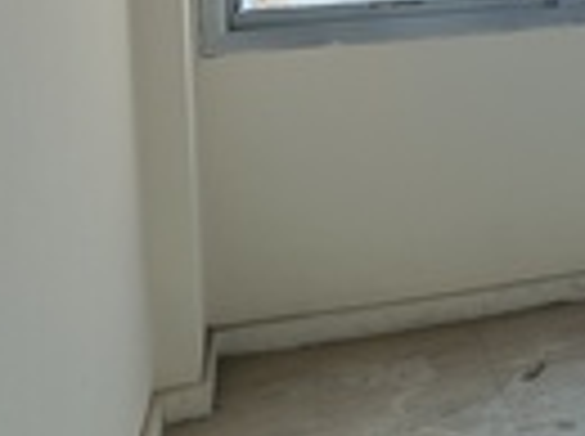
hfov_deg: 18.7
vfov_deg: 15.9
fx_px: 1484
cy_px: -119
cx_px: 965
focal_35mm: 88
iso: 264
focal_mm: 4.7
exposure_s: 1/50
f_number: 1.7
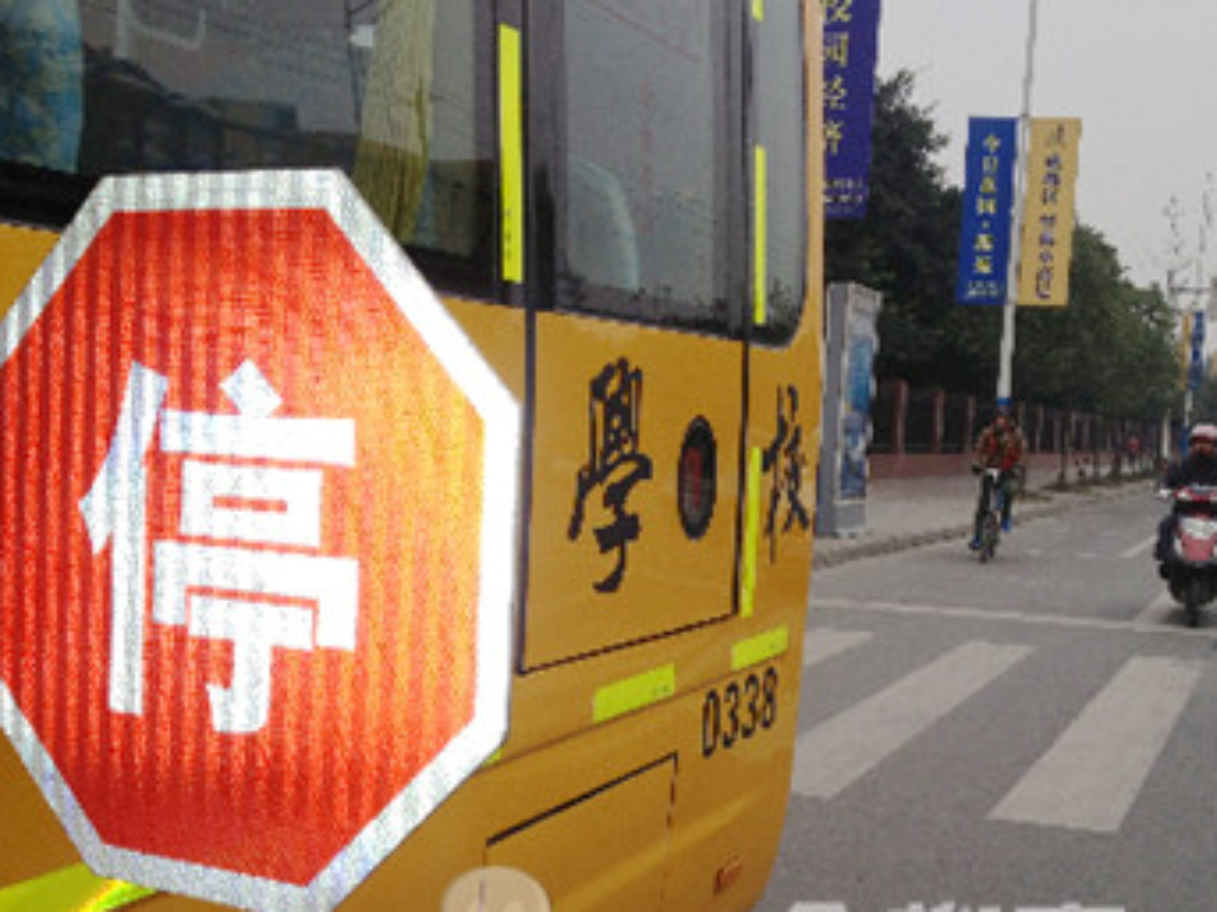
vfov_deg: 28.4
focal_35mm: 51
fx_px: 1792
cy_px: 573
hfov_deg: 37.4
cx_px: 692
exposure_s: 1/614
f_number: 2.4
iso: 50
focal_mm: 4.28
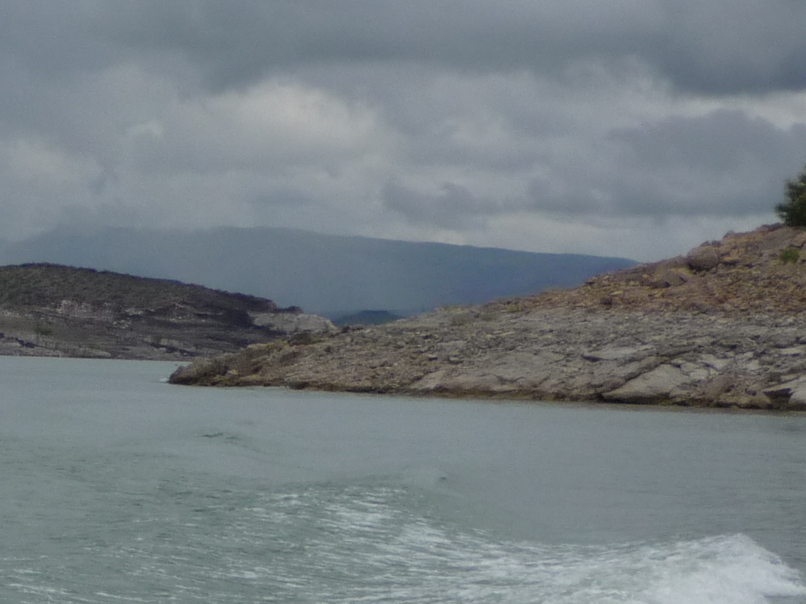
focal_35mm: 230
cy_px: 255
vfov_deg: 6.5
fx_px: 5354
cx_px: -437
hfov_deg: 8.4
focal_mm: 12.2
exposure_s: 1/1000
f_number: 4.6
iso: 100
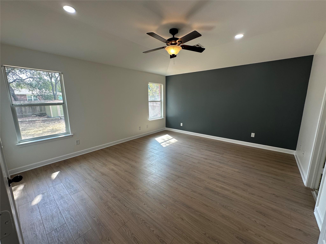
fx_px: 132
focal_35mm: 14
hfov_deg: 102.1
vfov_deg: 85.7
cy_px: 122
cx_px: 163
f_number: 2.2
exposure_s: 1/120
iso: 64
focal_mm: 2.22
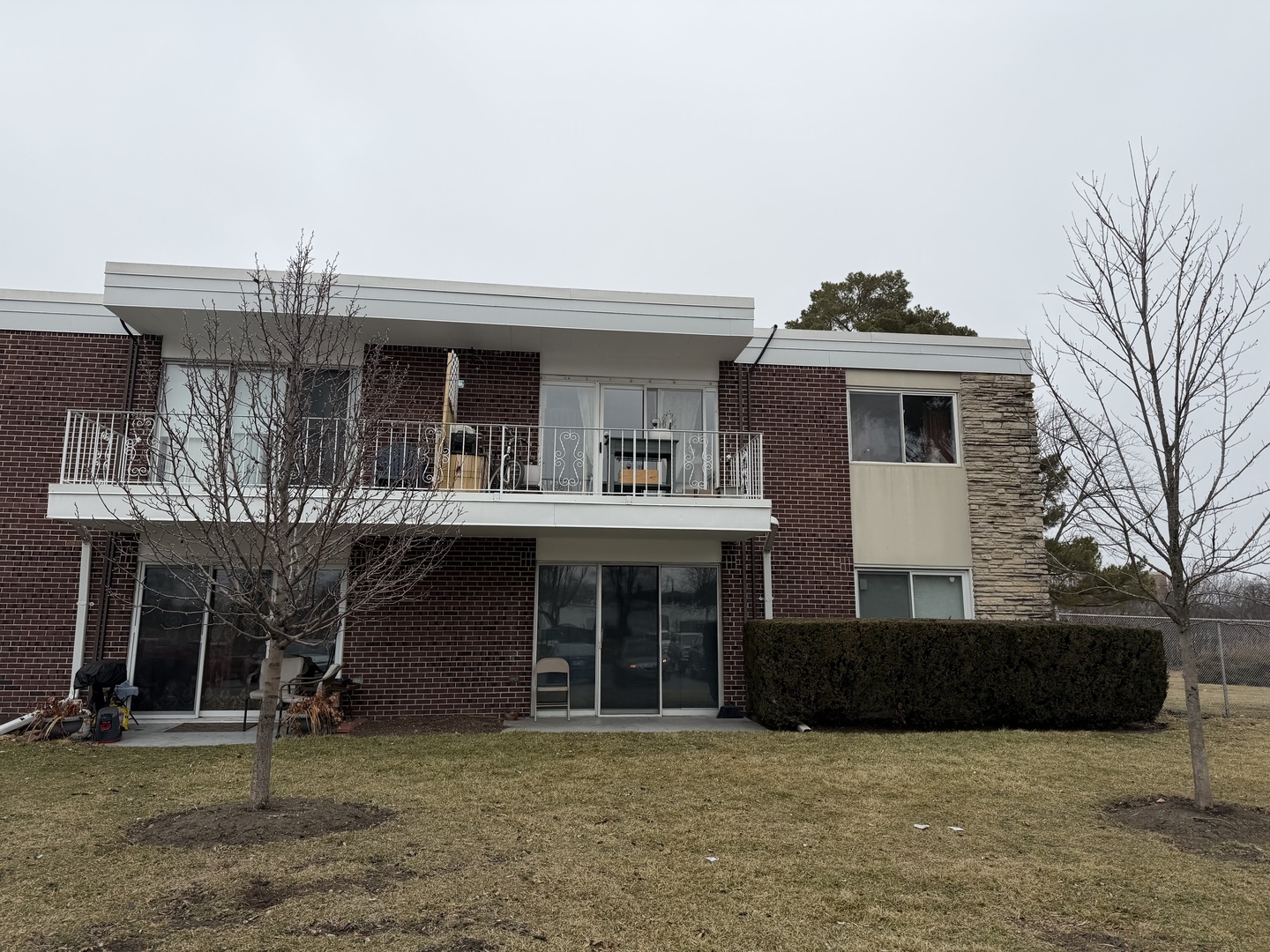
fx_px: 881
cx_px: 635
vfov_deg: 56.8
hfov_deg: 71.6
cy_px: 476
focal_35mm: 24
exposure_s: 1/4405
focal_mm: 6.76
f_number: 1.78
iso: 80
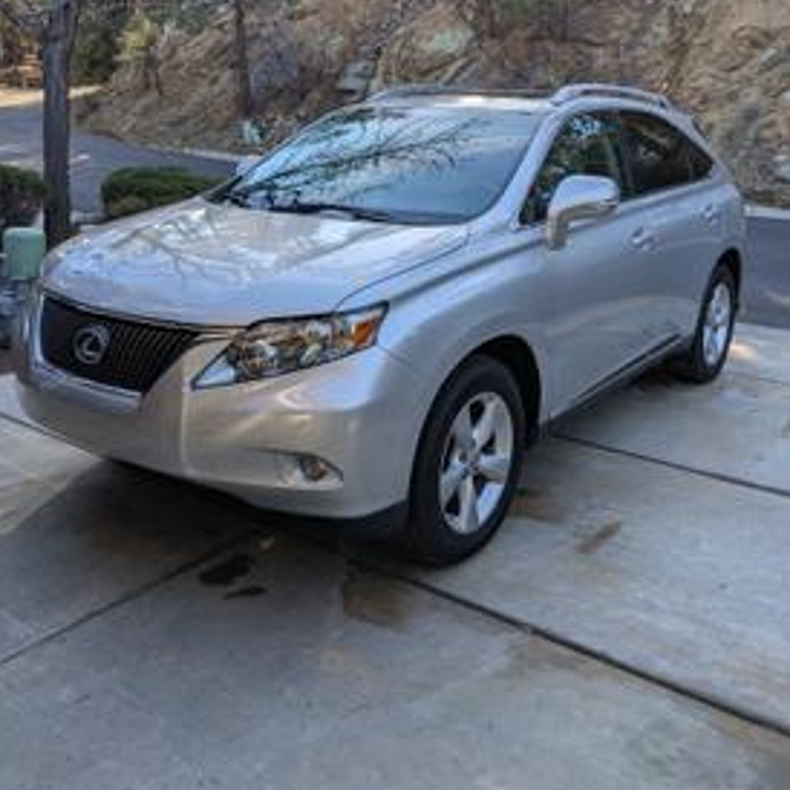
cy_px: 268
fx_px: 852
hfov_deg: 49.7
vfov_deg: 49.0
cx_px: 383
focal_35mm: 33
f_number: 1.73
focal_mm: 4.38
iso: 49
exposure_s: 1/935
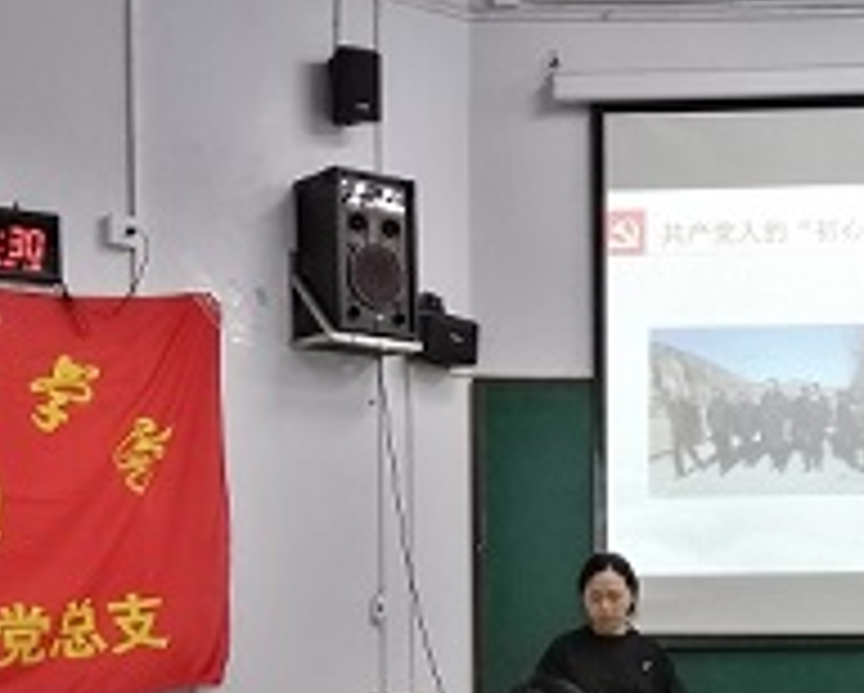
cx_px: 616
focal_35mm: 66
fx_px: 1689
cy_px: 799
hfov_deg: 28.4
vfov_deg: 21.7
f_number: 1.8
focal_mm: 3.63
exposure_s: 1/20
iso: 351
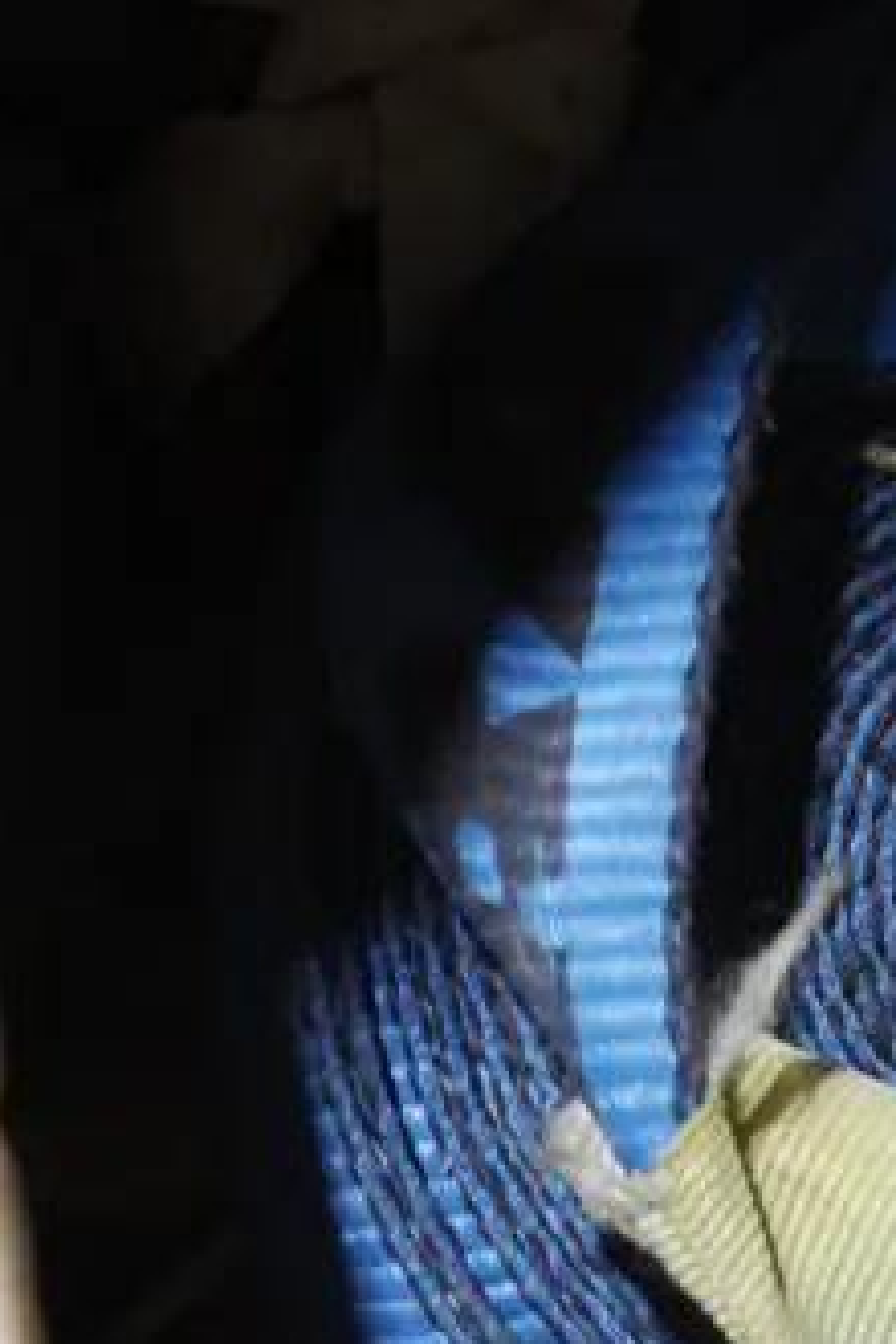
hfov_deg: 7.0
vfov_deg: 11.0
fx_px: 6981
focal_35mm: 187
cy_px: 1106
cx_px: 2016
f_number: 5.4
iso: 1250
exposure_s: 1/60
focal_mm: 29
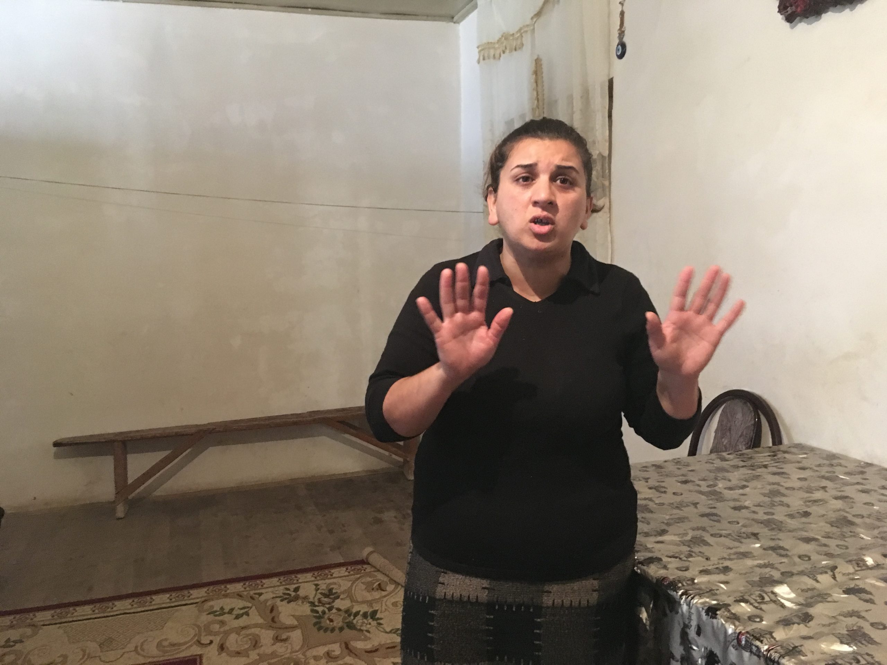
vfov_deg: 48.2
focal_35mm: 29
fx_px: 743
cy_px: 332
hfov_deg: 61.7
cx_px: 444
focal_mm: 4.15
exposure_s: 1/15
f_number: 2.2
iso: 320
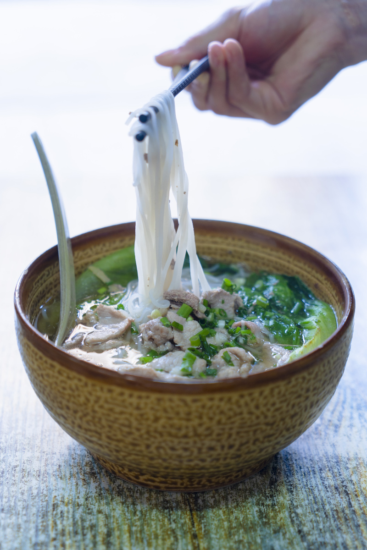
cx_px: 184
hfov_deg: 22.3
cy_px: 275
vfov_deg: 32.9
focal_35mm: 61
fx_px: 933
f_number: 4
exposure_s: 1/30
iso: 200
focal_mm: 61
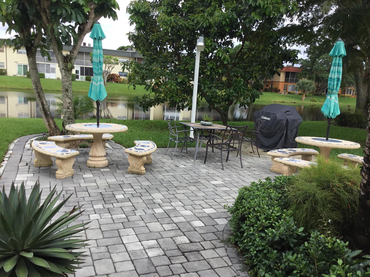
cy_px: 138
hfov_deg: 58.4
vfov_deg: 45.4
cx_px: 185
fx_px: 331
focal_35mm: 31
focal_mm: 3.3
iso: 25
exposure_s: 1/558
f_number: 2.4
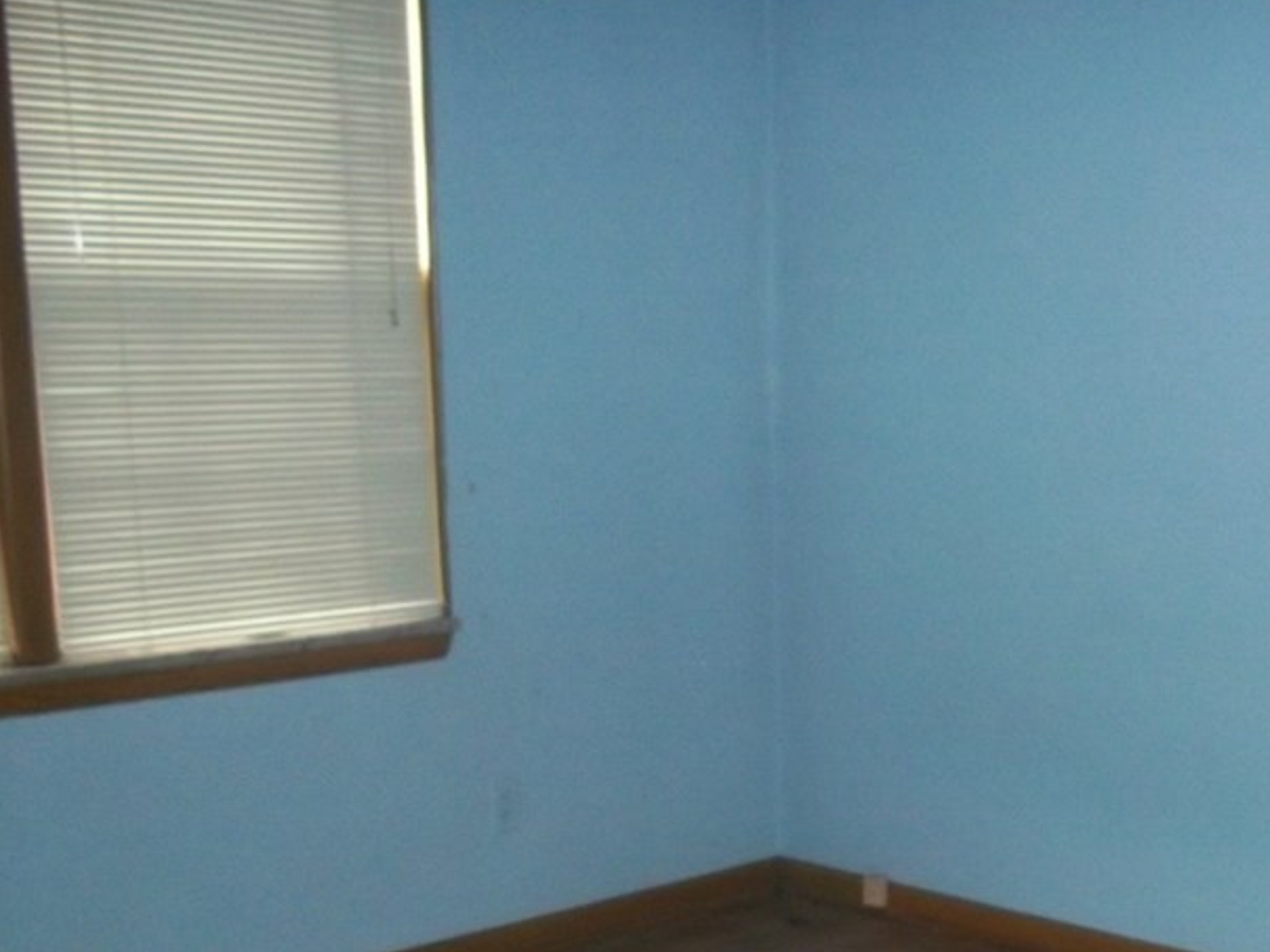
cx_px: 1026
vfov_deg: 23.6
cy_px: 786
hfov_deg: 30.9
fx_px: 2238
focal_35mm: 61
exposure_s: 1/30
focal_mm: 6.5
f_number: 3.1
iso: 320
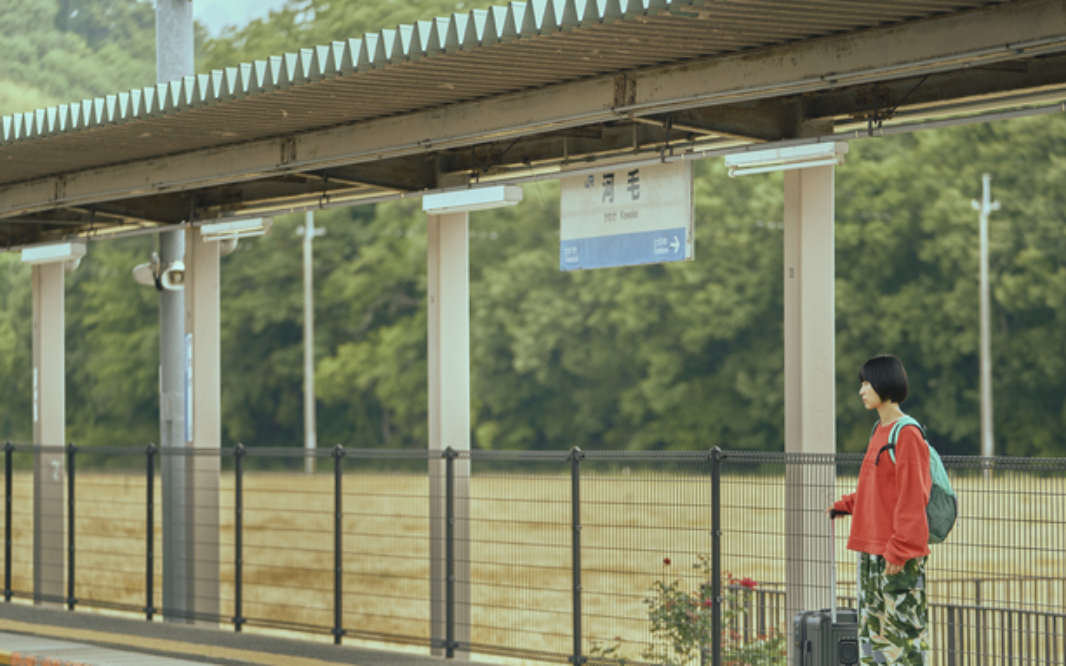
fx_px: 4648
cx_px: 626
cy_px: 424
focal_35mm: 160
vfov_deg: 8.2
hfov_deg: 13.1
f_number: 2.8
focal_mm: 125
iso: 100
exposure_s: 1/800
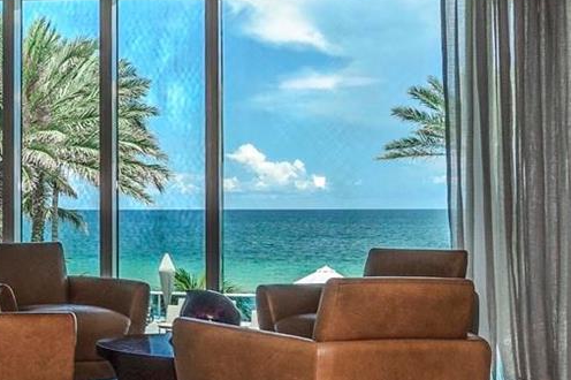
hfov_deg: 28.1
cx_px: -182
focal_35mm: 58
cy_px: 169
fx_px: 919
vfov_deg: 23.3
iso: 100
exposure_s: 1/125
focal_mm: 12
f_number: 5
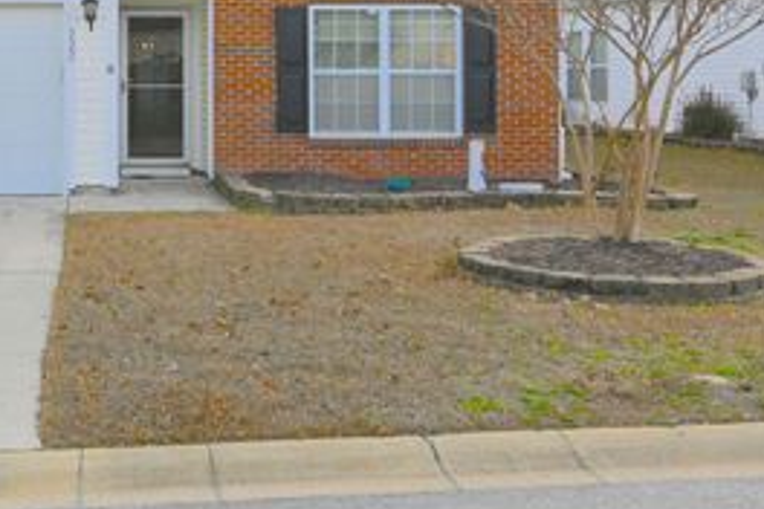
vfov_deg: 24.5
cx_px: 69
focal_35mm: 54
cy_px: 74
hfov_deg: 34.7
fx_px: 1145
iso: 100
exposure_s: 1/320
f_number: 6.3
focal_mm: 19
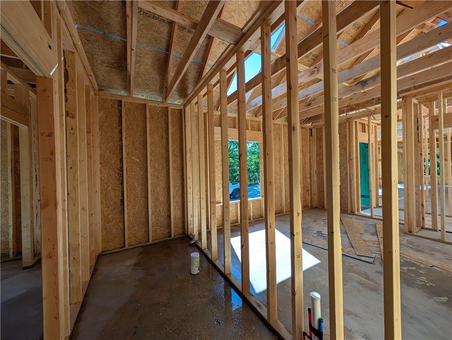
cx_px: 226
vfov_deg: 94.6
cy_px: 170
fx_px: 157
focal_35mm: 12
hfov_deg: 110.5
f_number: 1.7
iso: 66
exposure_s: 1/976
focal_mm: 2.02
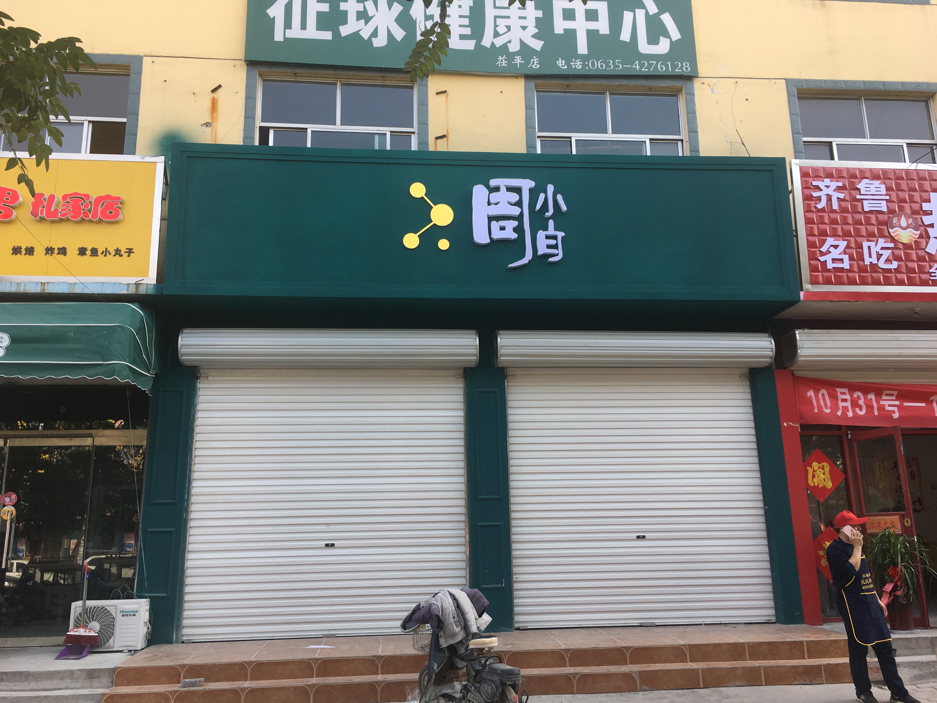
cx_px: 468
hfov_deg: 61.7
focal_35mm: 29
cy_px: 352
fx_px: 785
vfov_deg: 48.2
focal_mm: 4.15
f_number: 2.2
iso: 25
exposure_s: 1/262
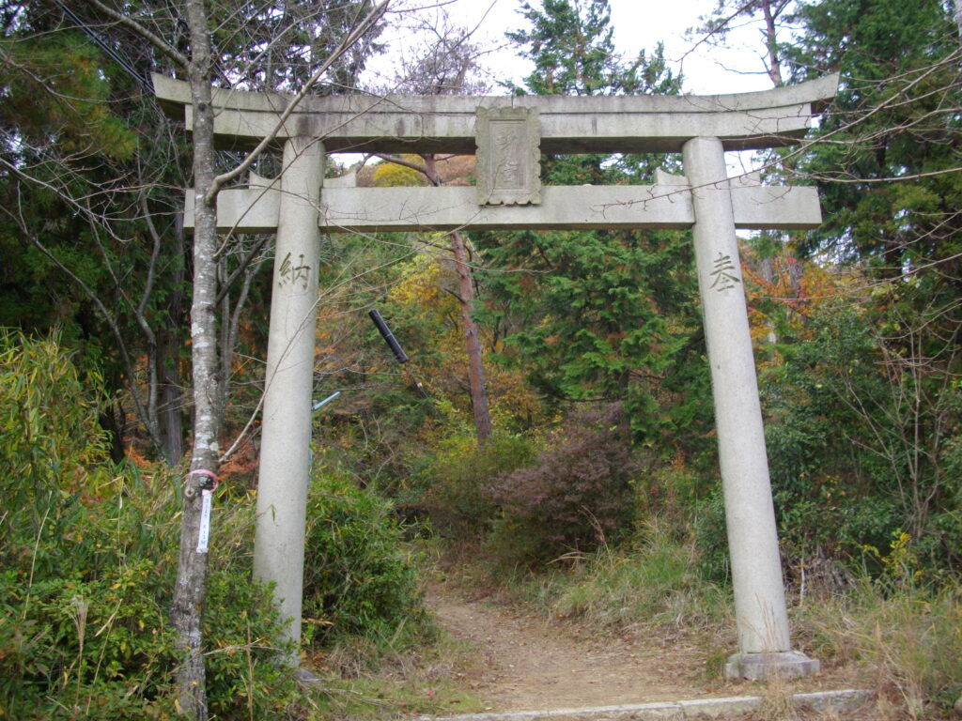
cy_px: 360
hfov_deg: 50.1
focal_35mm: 37
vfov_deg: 38.7
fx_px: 1028
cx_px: 481
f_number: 2.8
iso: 100
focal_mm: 6.2
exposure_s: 1/250
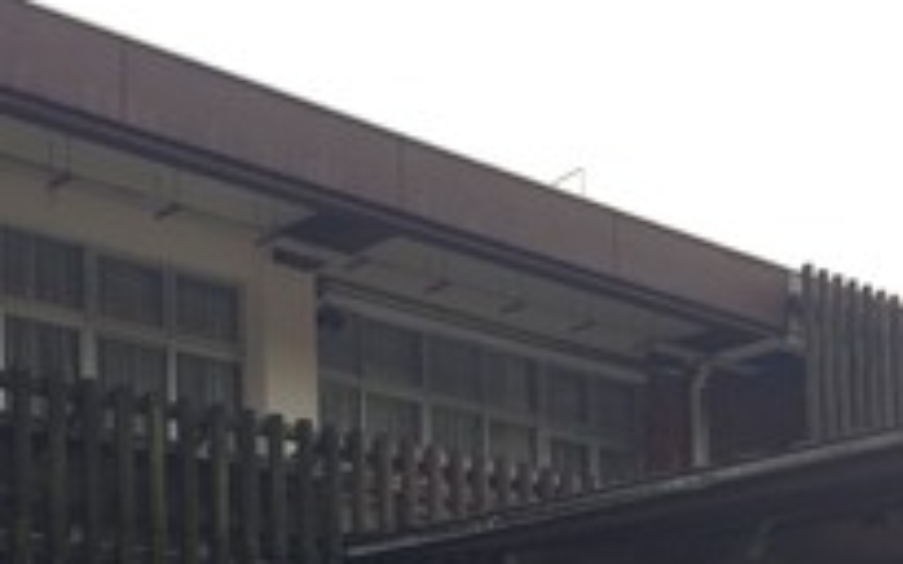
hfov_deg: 28.5
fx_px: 1771
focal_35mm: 72
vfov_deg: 17.1
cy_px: 727
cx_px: 352
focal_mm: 4.15
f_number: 2.2
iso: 32
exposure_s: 1/169
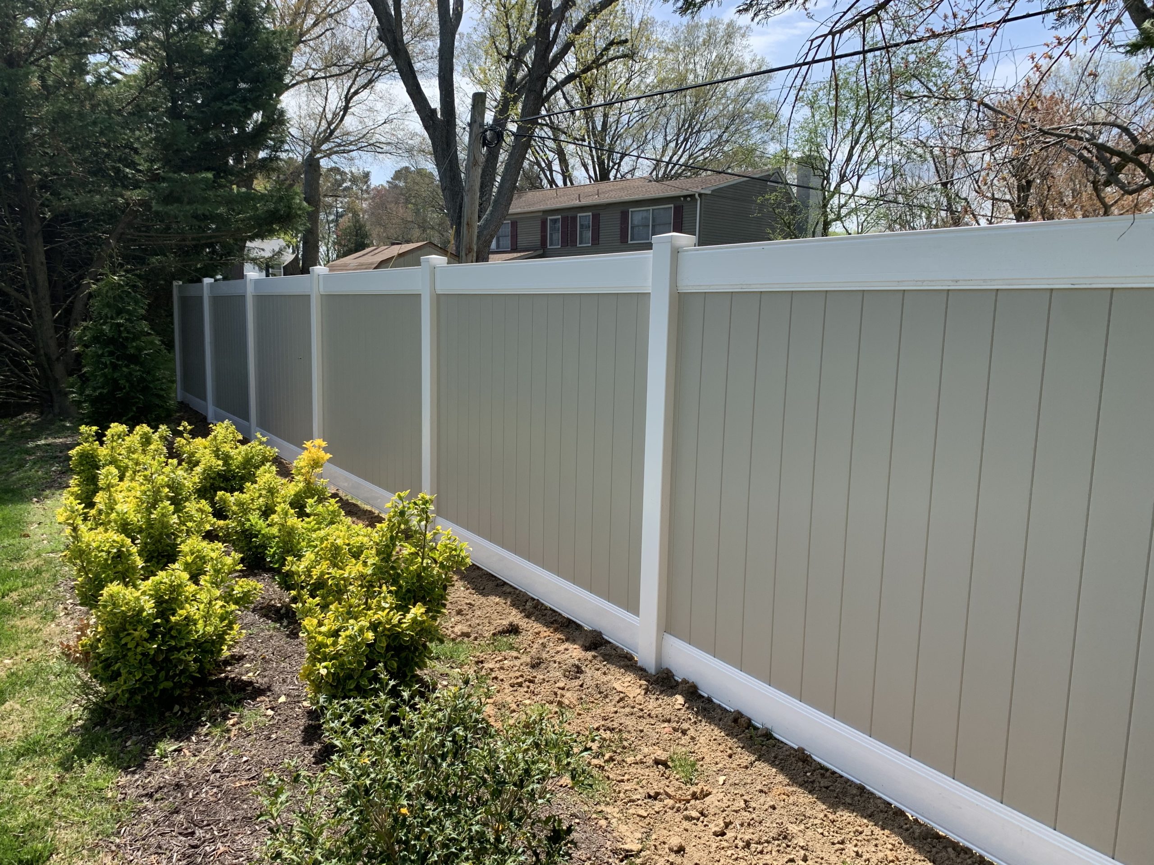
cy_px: 432
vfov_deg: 53.1
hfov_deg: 67.3
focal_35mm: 26
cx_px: 577
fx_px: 867
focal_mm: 4.25
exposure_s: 1/1235
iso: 25
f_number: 1.8
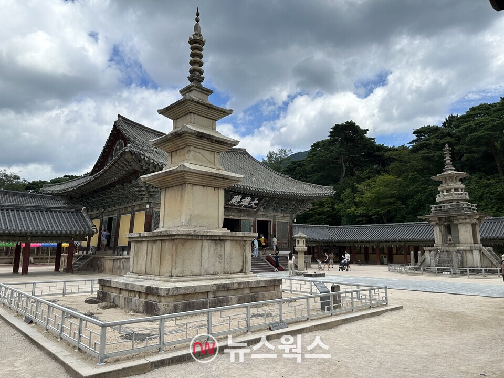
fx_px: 349
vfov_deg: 56.8
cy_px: 189
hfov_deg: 71.6
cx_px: 252
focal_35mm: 24
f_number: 1.78
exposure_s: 1/4762
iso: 80
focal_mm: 6.86
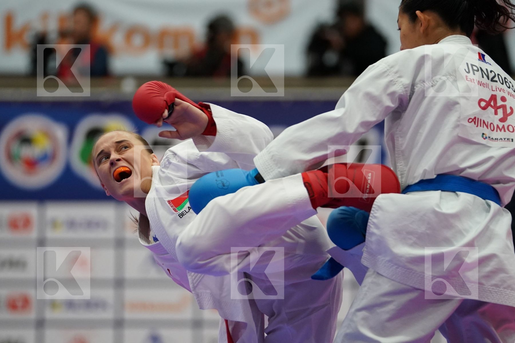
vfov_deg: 5.0
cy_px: 172
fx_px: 3905
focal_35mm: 273
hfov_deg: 7.5
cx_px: 258
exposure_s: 1/1000
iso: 3200
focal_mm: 182
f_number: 2.8
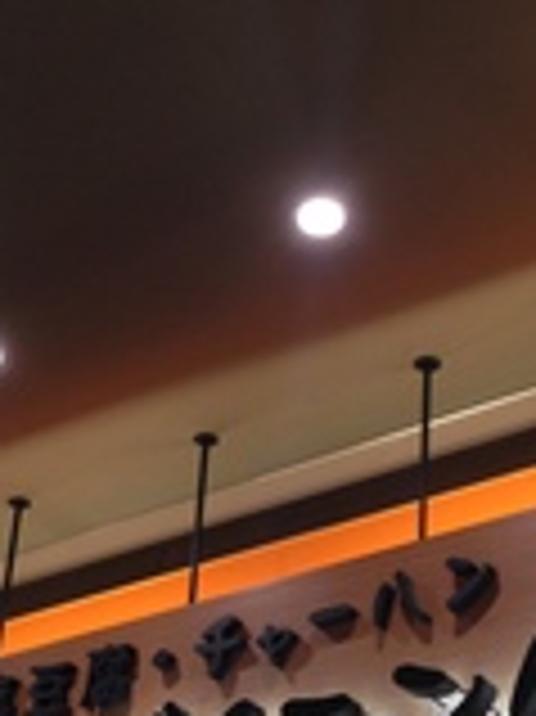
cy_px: 576
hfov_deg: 17.8
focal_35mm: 83
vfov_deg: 23.2
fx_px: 1716
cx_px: 279
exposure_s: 1/20
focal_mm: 4.12
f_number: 2.4
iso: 100
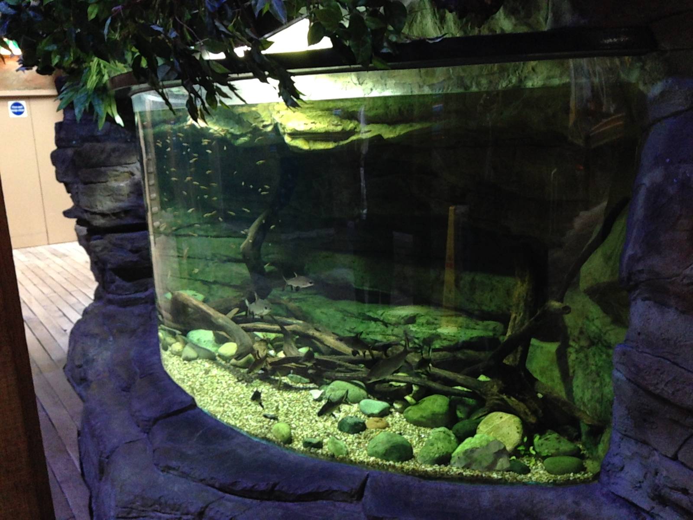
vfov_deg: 22.3
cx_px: 346
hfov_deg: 29.4
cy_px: 260
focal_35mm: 66
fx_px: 1321
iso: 320
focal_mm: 4.12
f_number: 2.4
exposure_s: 1/20
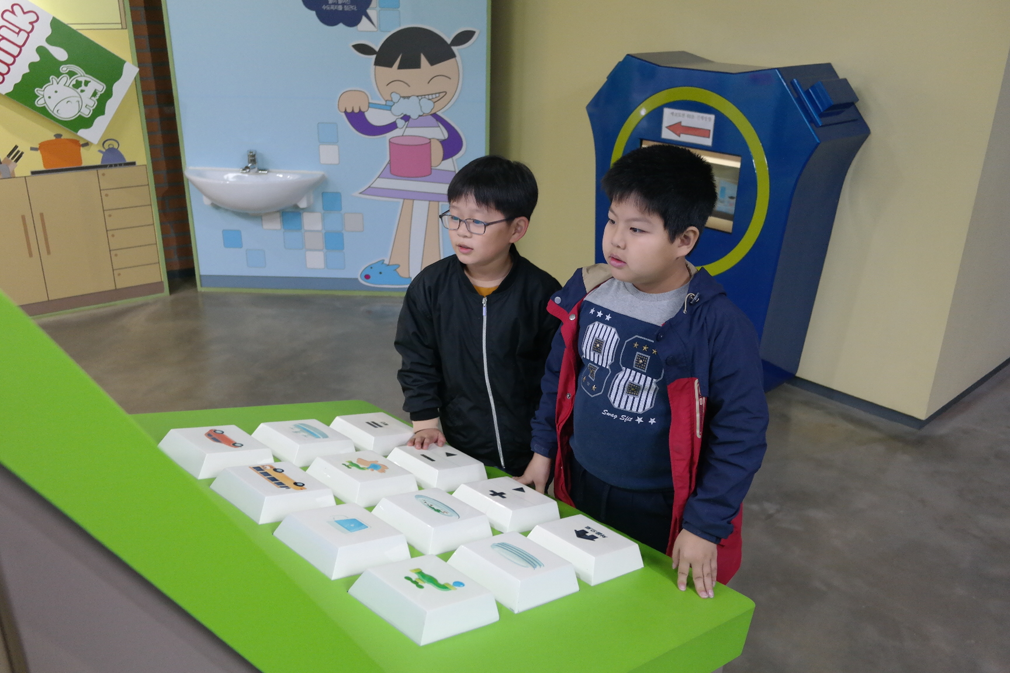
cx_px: 505
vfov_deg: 43.6
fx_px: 842
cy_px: 336
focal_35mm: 30
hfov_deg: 61.9
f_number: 3.5
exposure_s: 1/40
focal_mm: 20
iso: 800
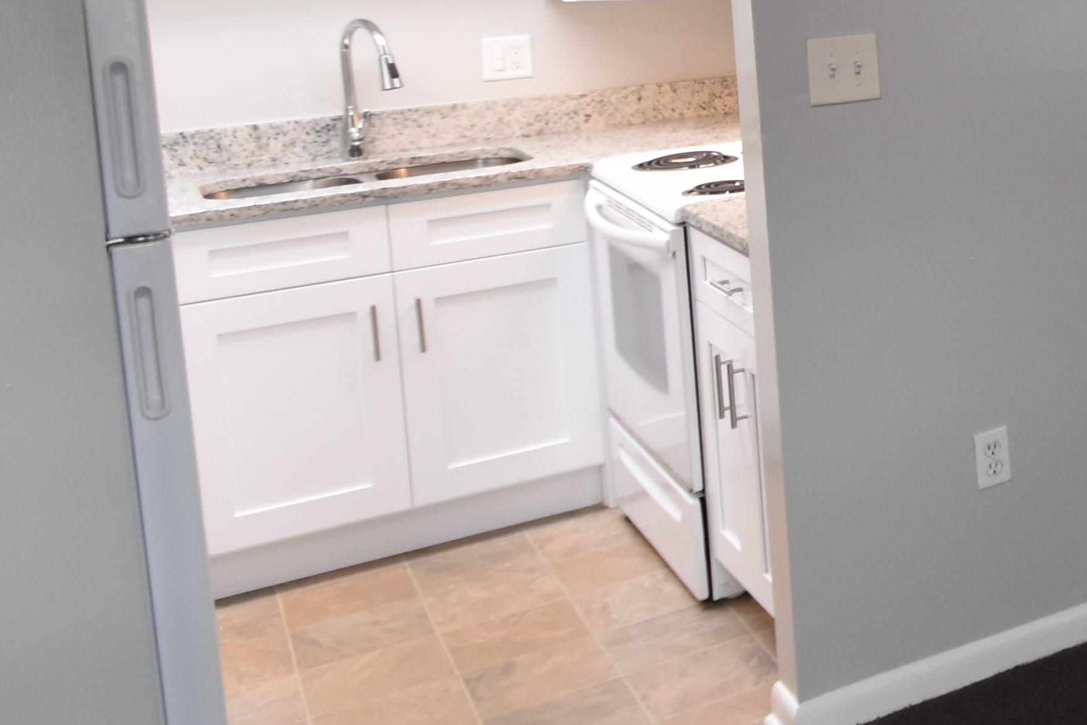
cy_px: -27
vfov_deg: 25.0
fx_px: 1540
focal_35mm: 51
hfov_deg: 29.0
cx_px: 1514
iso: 800
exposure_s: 1/45
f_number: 3.5
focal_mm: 10
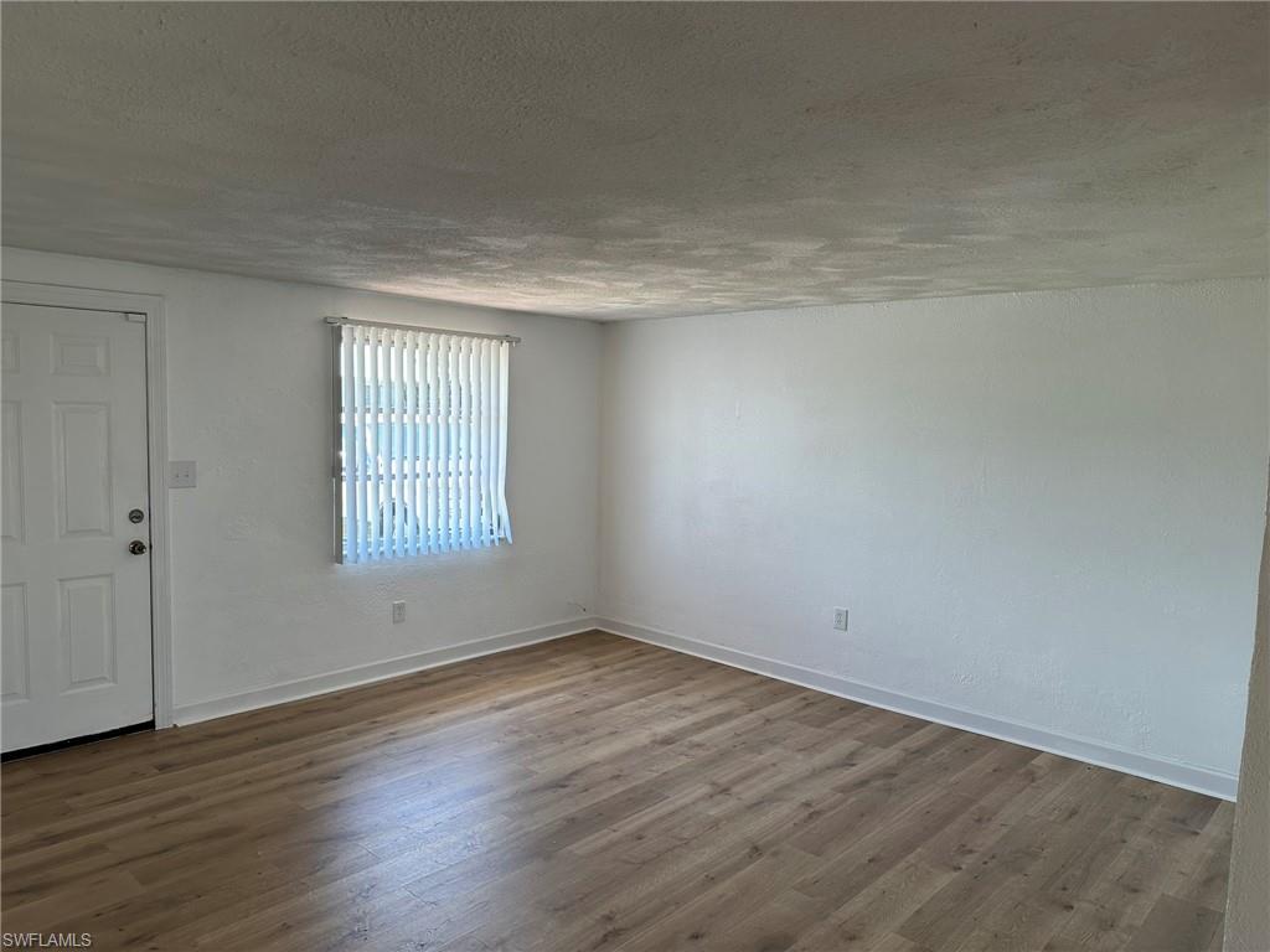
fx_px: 881
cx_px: 635
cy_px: 476
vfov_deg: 56.8
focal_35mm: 24
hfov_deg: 71.6
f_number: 1.78
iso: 100
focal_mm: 6.86
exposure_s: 1/135
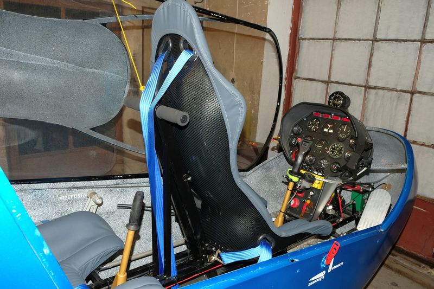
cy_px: 144
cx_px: 217
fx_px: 350
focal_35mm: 29
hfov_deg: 63.7
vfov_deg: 44.9
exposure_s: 1/30
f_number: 5.6
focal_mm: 19.6
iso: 1000
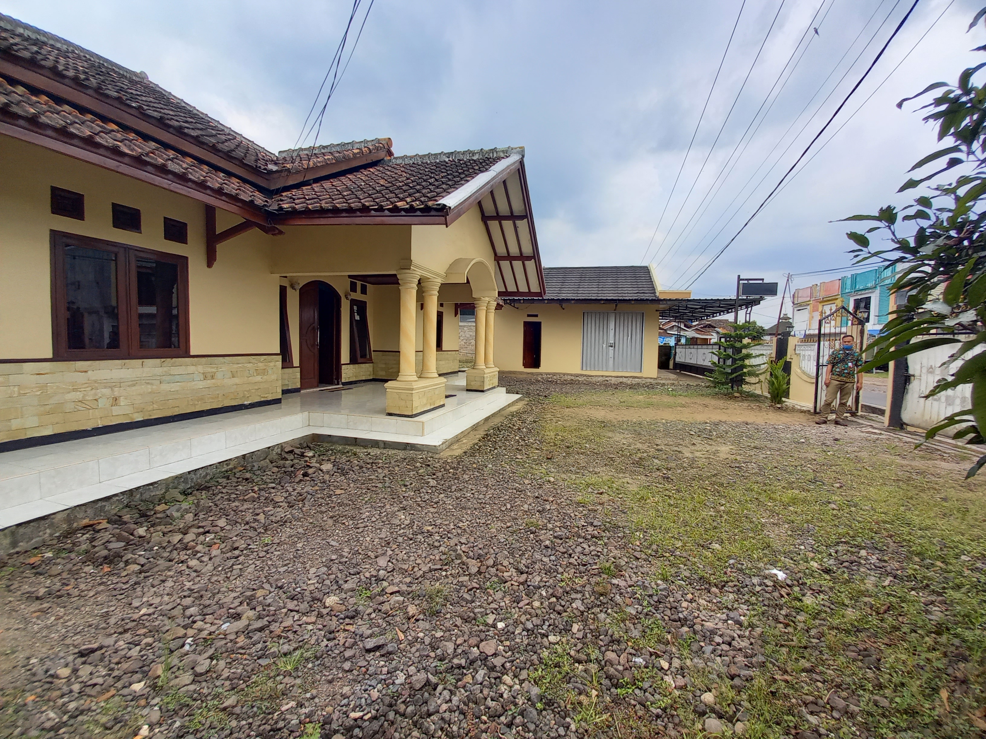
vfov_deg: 89.9
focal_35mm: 13
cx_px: 493
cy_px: 370
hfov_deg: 106.2
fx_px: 370
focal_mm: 1.42
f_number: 2.2
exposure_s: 1/291
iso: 40
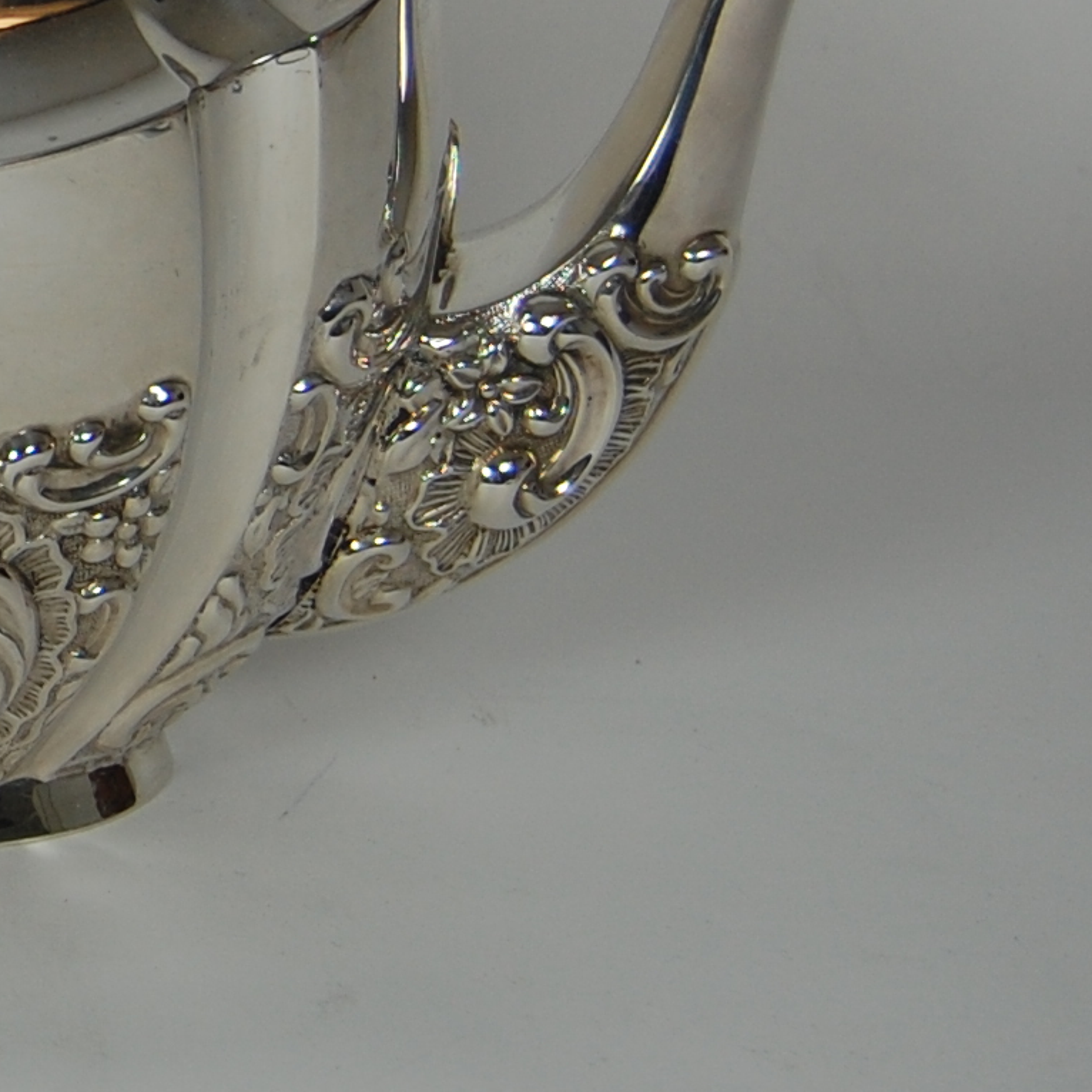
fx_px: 5710
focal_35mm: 160
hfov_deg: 10.4
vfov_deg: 10.8
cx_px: -803
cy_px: 46
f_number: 5.6
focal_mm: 32
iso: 220
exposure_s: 1/125
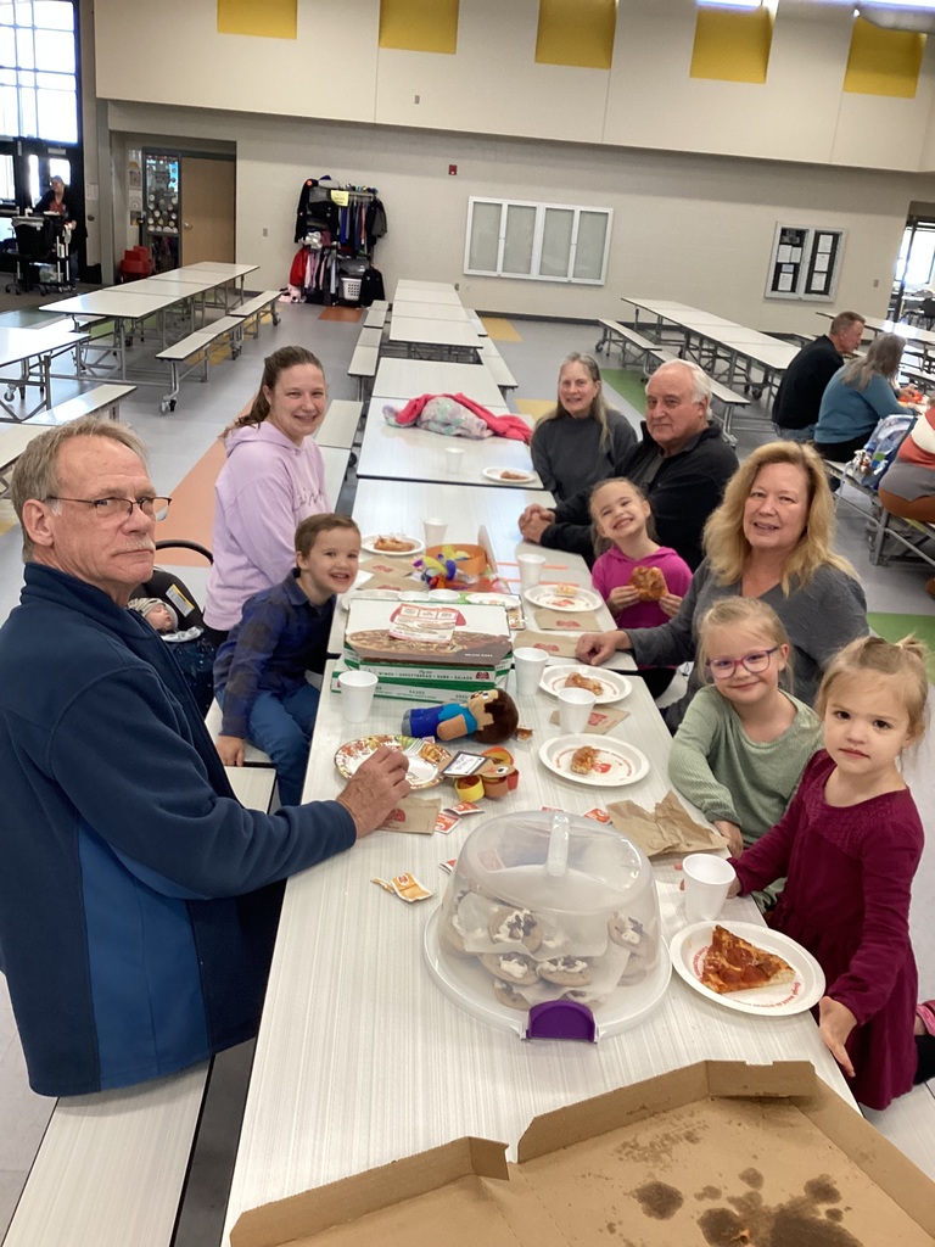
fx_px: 1116
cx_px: 468
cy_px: 624
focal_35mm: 31
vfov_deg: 58.4
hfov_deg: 45.4
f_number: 2.4
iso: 160
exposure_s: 1/60
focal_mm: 3.3
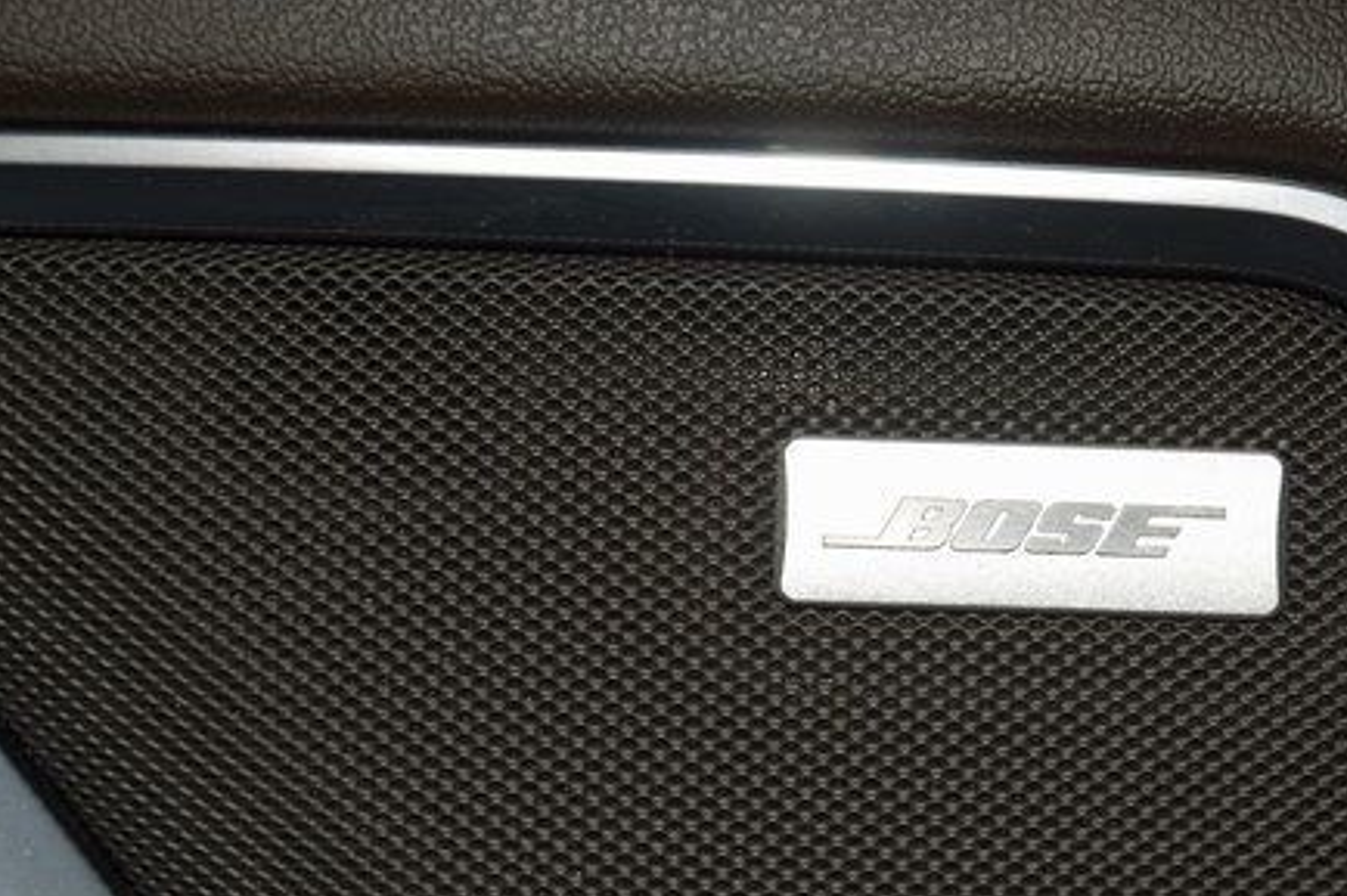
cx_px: 978
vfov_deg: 8.8
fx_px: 5797
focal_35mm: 155
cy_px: 504
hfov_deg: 13.2
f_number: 8
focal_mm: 70
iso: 100
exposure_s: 1/125
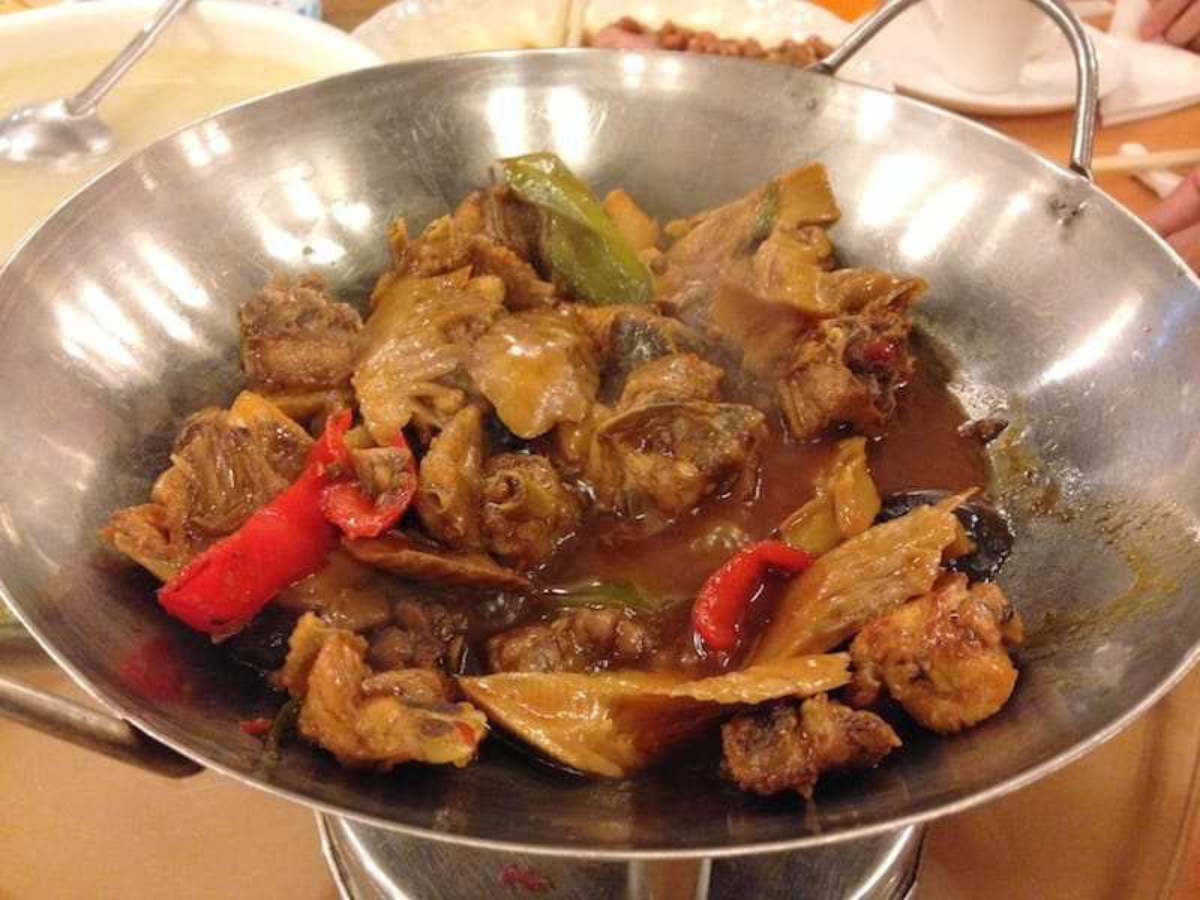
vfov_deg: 42.9
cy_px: 450
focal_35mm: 33
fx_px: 1144
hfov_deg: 55.4
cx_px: 600
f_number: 2.4
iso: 500
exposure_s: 1/15
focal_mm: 4.12
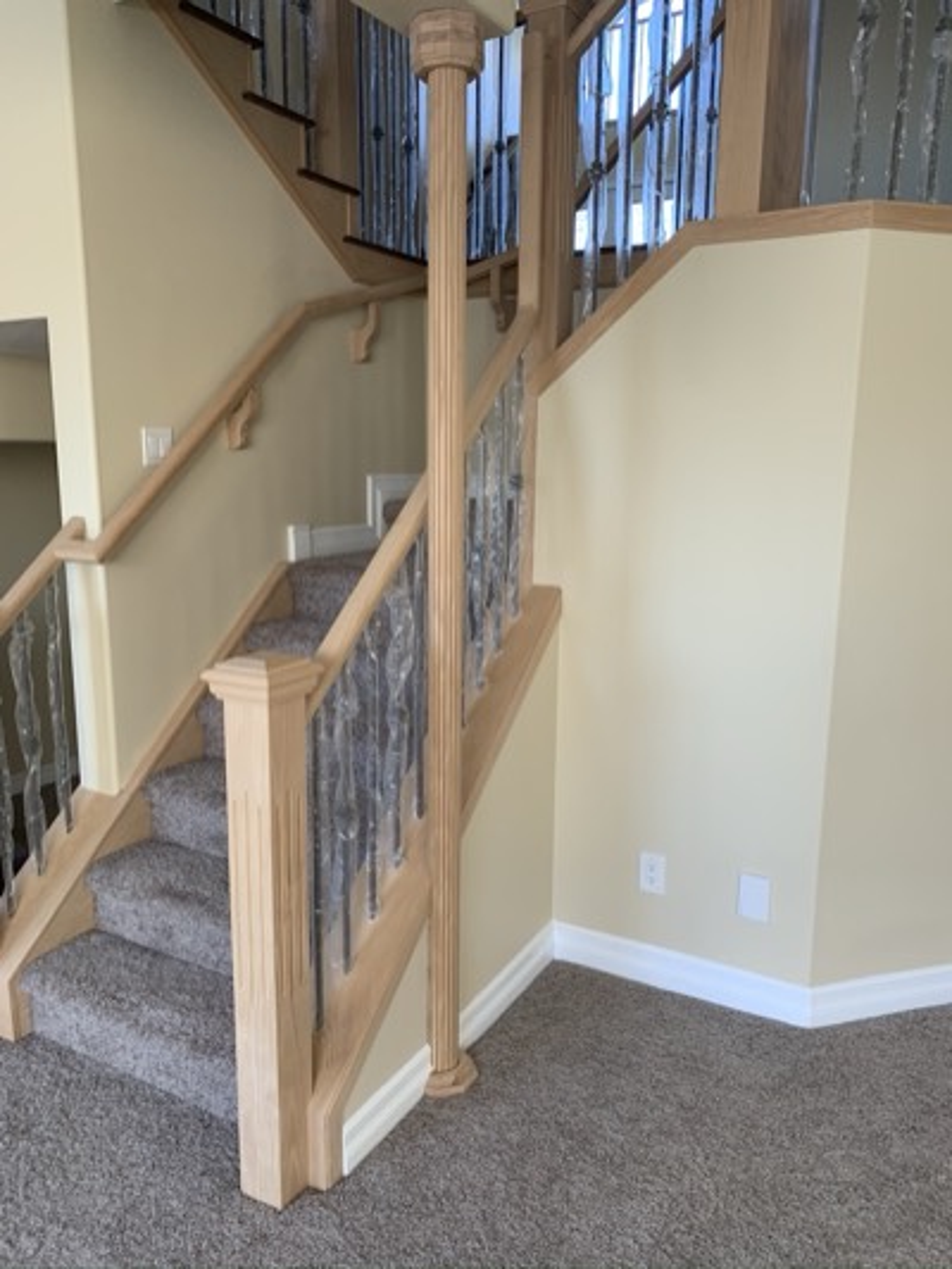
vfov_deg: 67.3
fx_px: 953
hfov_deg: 53.1
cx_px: 476
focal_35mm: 26
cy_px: 634
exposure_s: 1/99
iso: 100
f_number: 1.8
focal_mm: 4.25
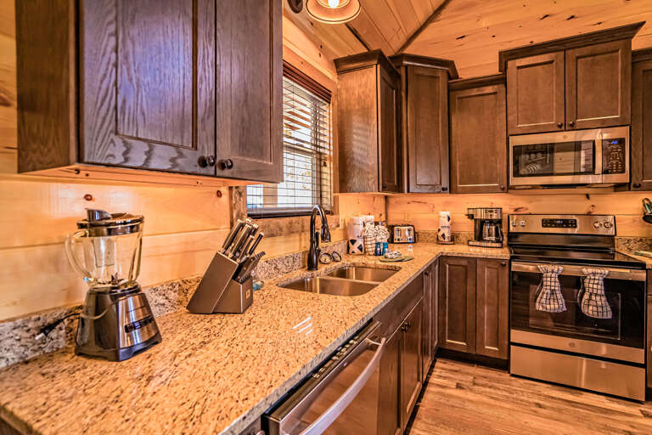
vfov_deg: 70.4
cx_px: 326
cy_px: 218
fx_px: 308
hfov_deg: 93.3
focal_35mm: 17
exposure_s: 1/160
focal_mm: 17
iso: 2500
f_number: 4
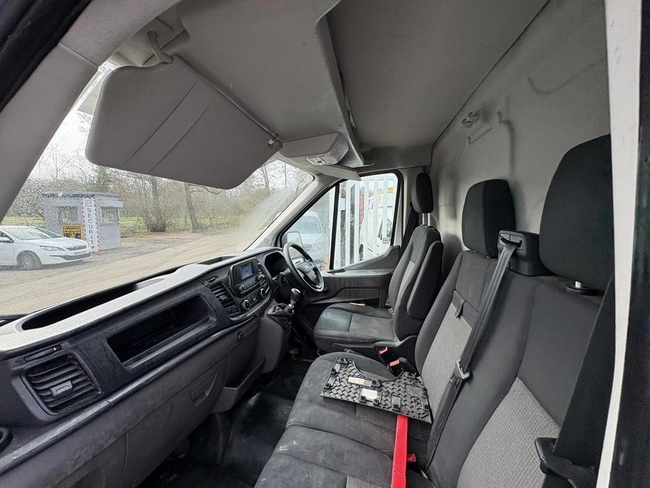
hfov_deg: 102.1
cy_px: 244
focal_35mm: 14
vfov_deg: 85.7
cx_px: 325
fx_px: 263
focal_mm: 2.22
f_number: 2.2
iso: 40
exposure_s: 1/268
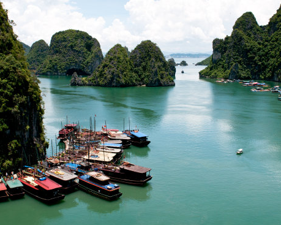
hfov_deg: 41.2
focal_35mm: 45
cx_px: 147
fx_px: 374
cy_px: 110
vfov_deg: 33.4
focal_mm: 24
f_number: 10
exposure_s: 1/640
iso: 200
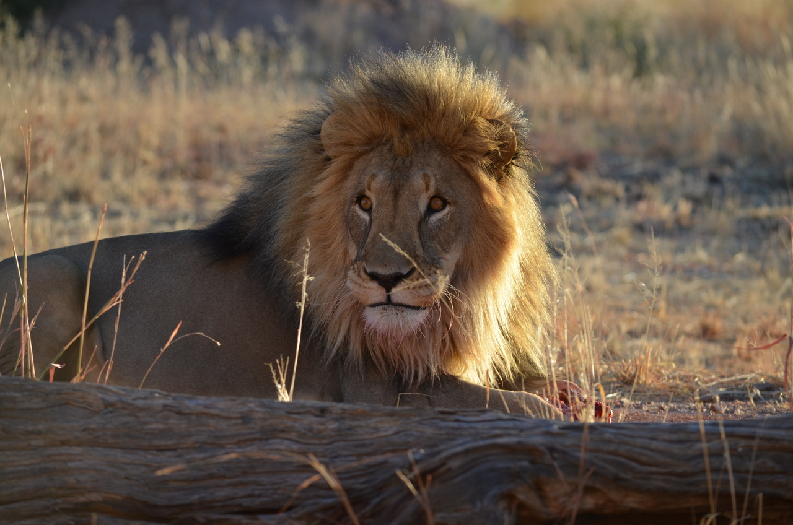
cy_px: 262
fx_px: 5606
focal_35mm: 255
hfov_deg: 8.1
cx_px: 396
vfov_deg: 5.4
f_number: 5.6
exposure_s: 1/500
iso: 320
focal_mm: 170
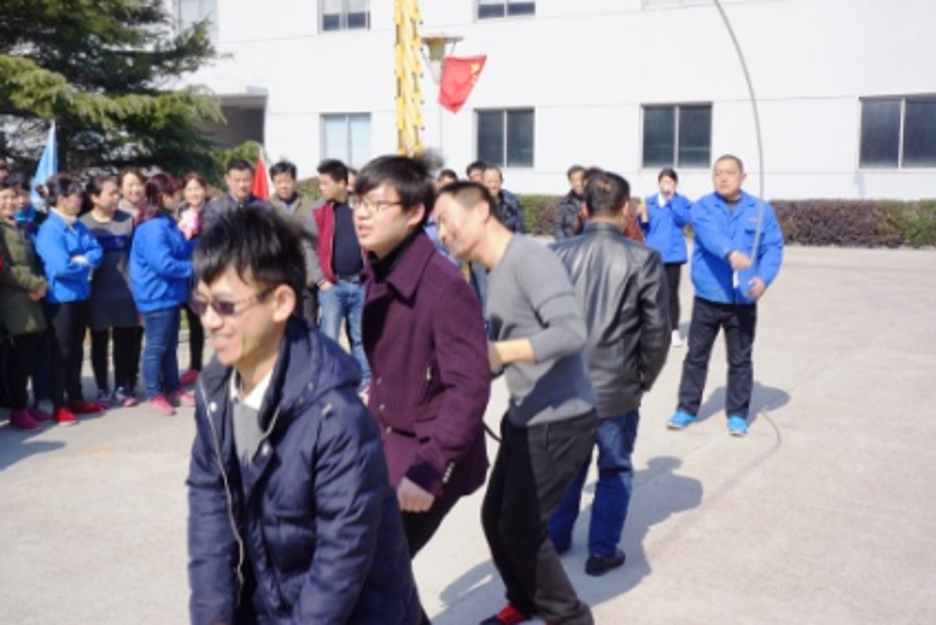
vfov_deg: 34.3
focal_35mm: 39
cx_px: 487
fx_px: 1015
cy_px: 305
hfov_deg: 49.5
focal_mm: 25
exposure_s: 1/100
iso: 100
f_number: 11
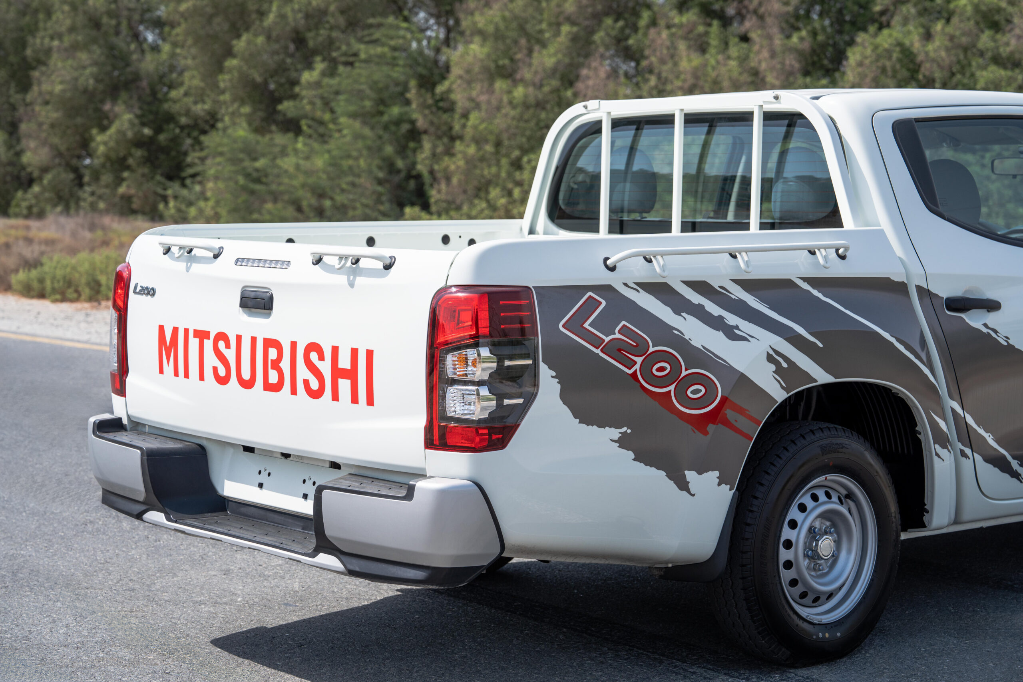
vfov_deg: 19.5
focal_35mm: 70
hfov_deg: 28.8
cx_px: 512
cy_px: 341
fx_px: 1989
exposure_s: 1/800
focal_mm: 70
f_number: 5
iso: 100
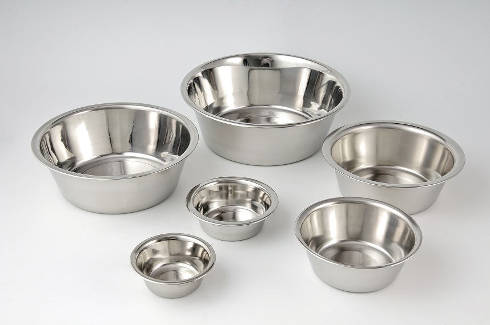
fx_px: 816
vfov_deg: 22.6
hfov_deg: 33.4
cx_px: 245
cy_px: 162
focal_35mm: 60
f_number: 16
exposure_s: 1/200
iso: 100
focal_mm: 40
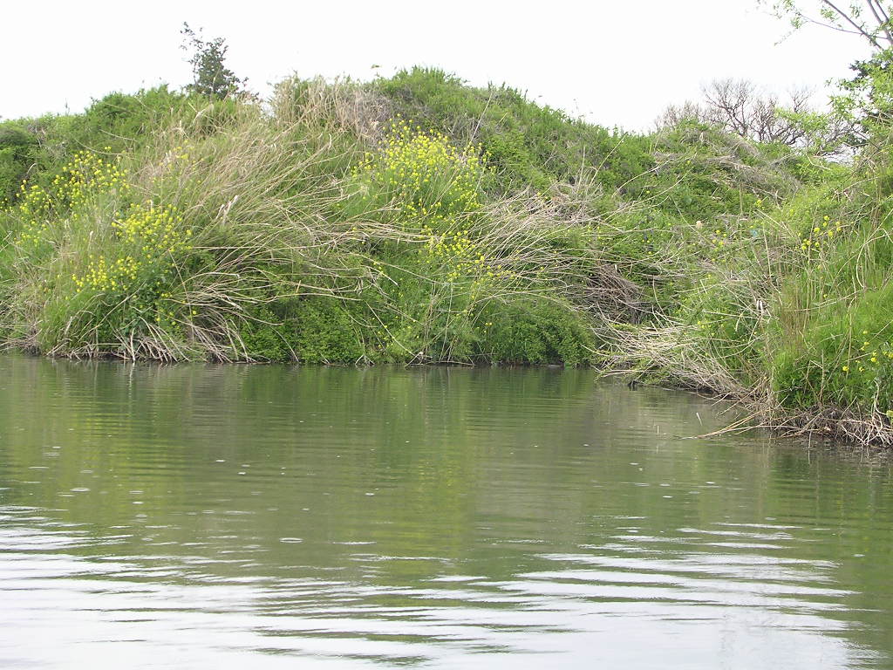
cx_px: 446
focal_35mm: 72
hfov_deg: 27.0
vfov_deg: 20.4
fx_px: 1857
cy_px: 335
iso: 141
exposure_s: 1/145
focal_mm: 10.9
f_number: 3.7
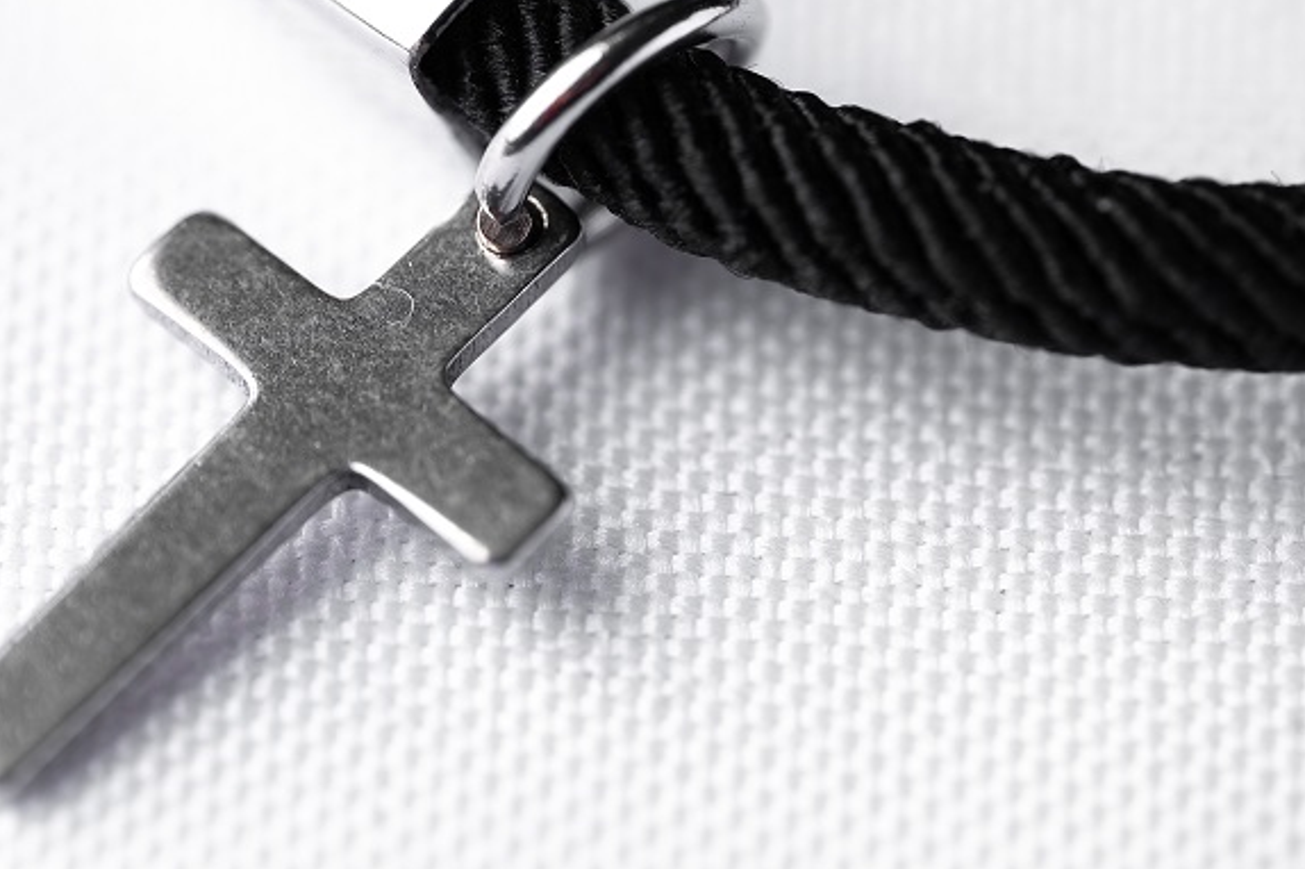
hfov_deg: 11.2
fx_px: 6630
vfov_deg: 7.5
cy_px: 309
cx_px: 255
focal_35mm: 183
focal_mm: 105
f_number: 4
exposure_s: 1/200
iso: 50
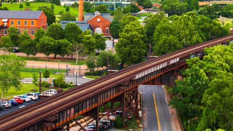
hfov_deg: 24.7
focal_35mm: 86
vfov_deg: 13.8
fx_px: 531
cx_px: 102
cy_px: -14
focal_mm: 38
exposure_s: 1/80
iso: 80
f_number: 8
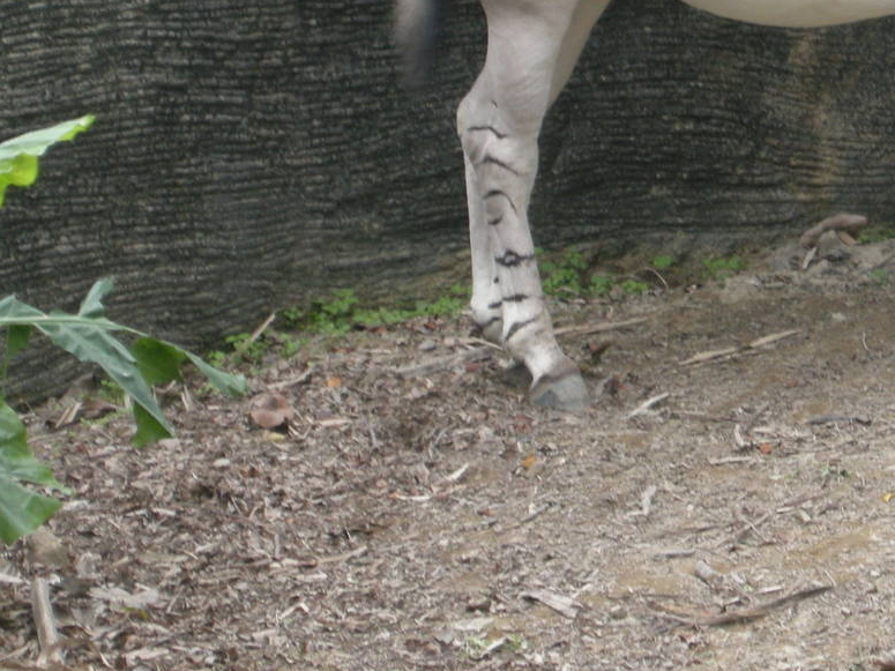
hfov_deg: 7.8
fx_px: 6566
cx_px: 877
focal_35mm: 254
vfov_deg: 5.8
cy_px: 36
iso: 121
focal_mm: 26.3
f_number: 5.3
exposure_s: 1/60
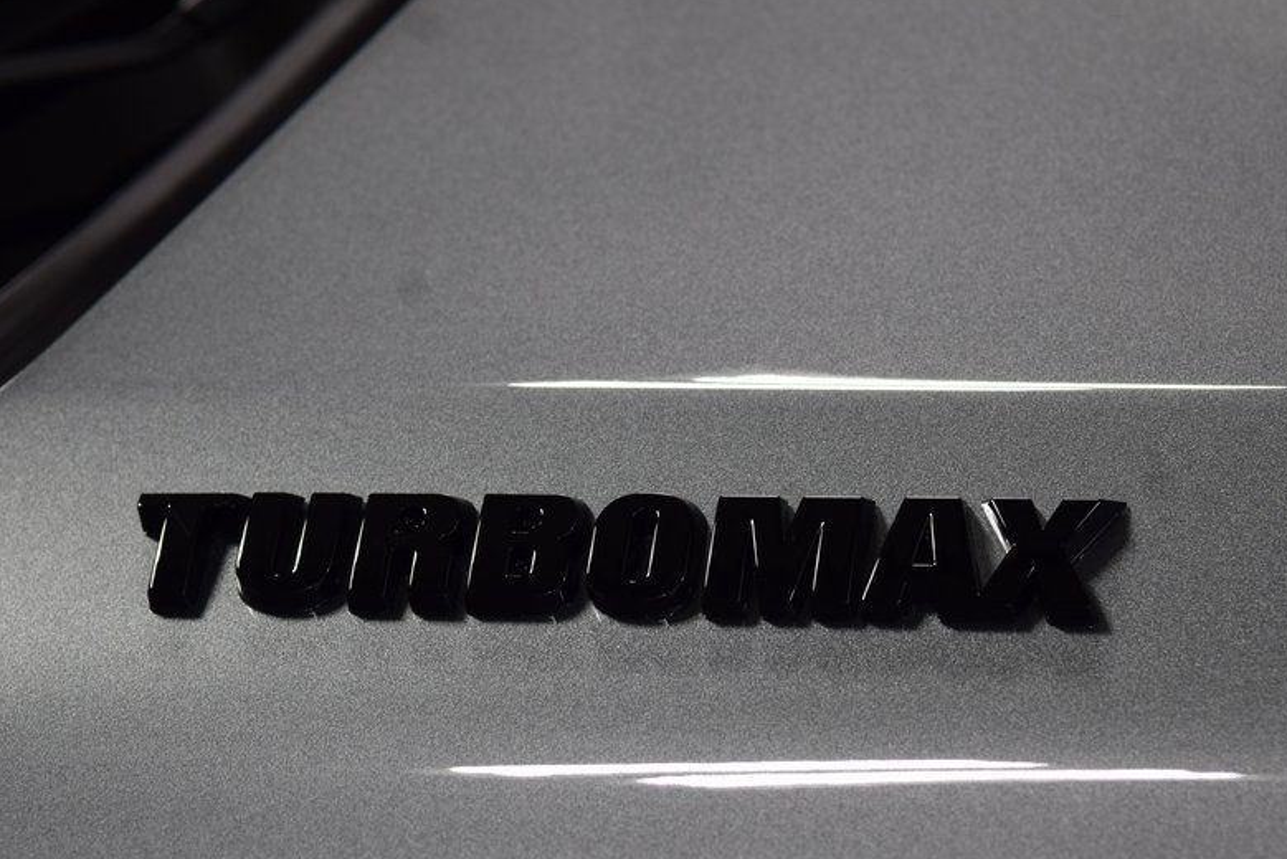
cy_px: 528
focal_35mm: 138
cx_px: 621
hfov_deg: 14.9
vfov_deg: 9.9
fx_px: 4935
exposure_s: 1/40
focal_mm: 70
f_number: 7.1
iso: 400
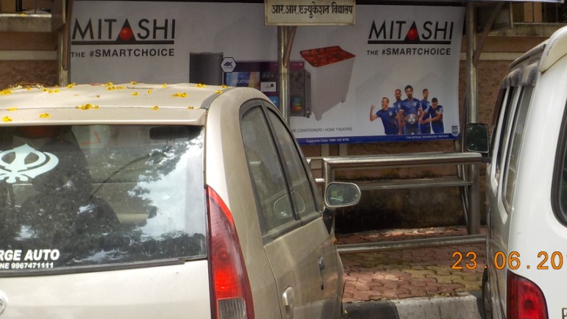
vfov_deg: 21.4
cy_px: 37
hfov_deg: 37.8
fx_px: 827
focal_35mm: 55
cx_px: 249
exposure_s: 1/200
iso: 125
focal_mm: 5.2
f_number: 3.7
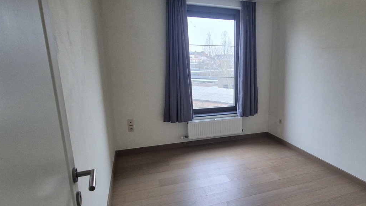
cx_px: 228
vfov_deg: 51.4
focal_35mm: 22
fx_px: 213
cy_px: 113
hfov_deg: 79.7
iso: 320
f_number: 2.2
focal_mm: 2.2
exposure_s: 1/50
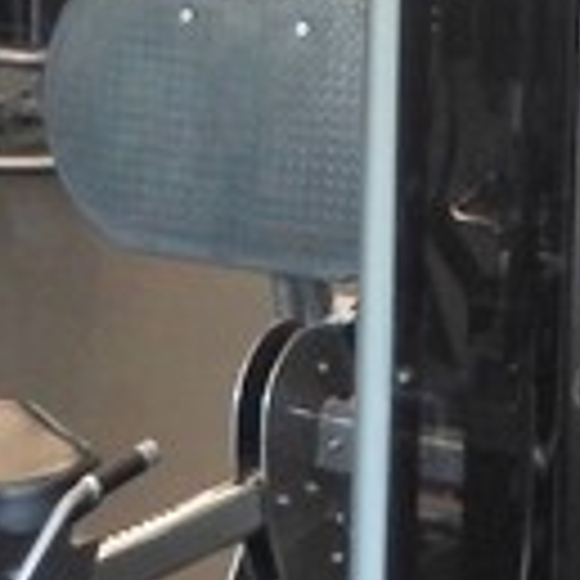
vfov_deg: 9.6
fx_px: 3317
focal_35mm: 175
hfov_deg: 10.0
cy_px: -427
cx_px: 504
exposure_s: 1/30
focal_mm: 4.5
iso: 180
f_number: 3.4
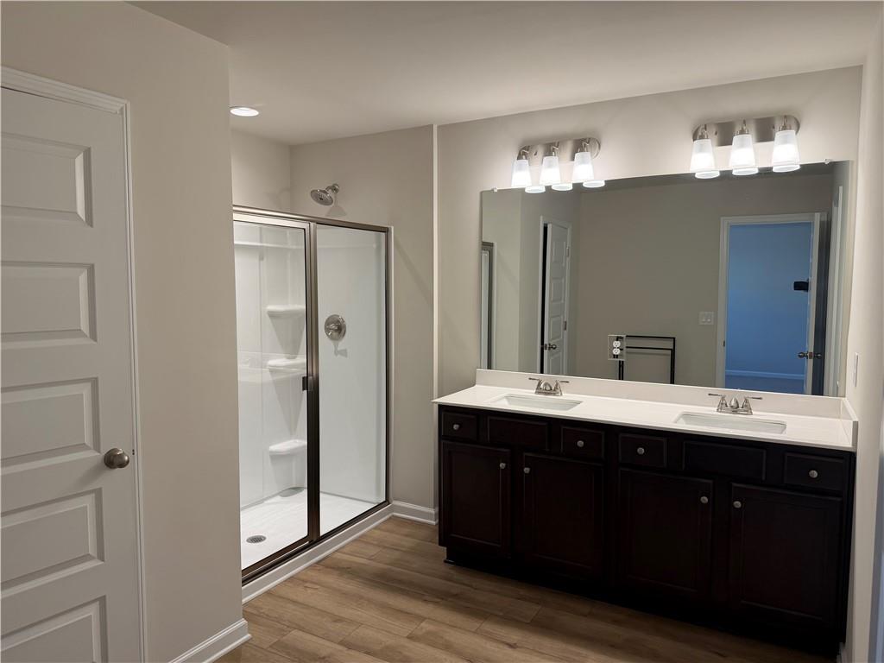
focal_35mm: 24
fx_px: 613
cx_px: 442
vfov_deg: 56.8
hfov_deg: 71.6
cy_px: 332
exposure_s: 1/120
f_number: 1.78
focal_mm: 6.76
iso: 100
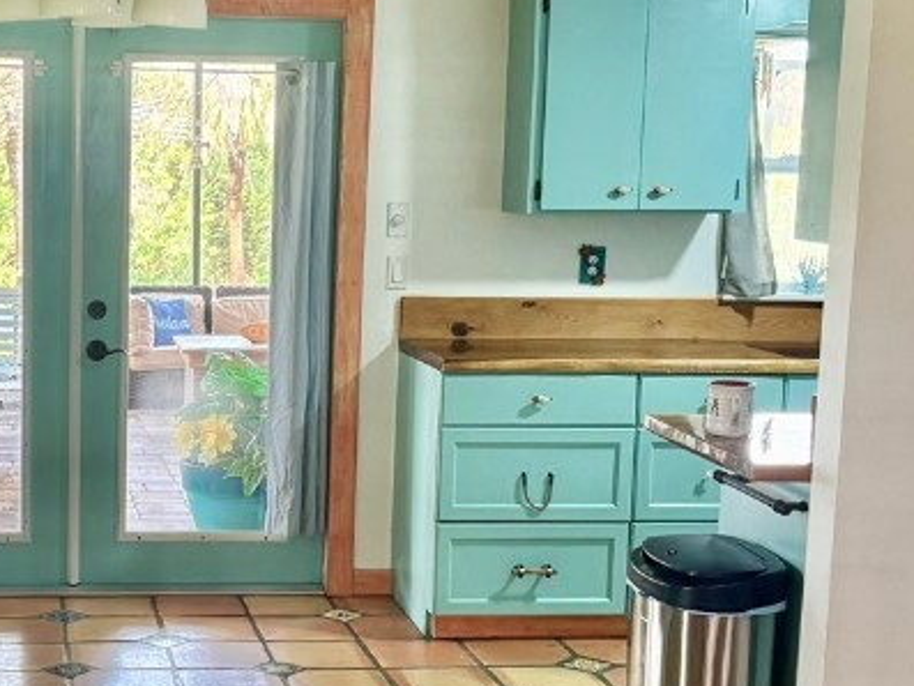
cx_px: 147
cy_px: 424
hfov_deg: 28.2
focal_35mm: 67
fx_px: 1770
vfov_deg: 21.9
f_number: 1.6
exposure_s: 1/60
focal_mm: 5.96
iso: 200
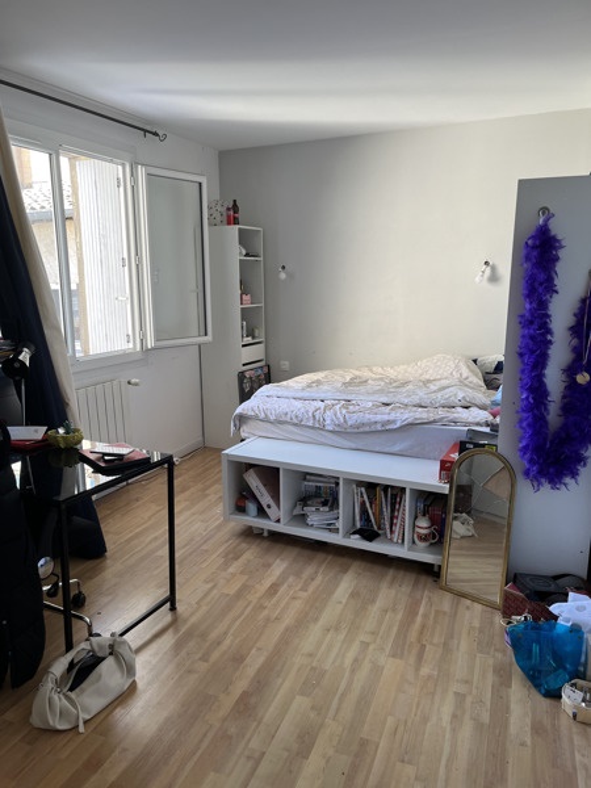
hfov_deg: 53.1
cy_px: 394
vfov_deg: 67.3
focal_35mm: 26
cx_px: 296
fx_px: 592
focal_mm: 5.1
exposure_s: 1/122
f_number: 1.6
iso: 64
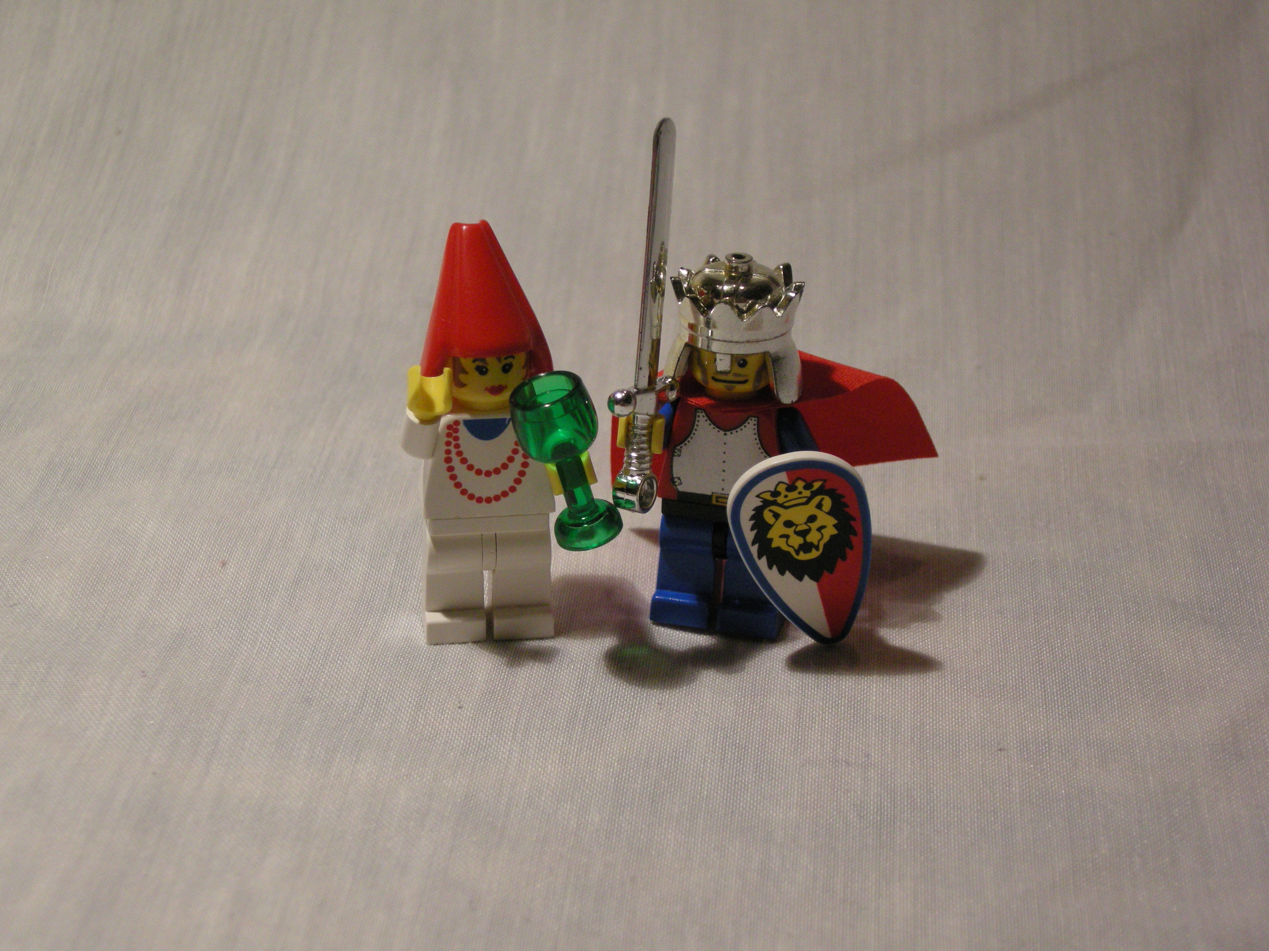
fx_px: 2786
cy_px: 480
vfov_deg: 19.4
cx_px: 634
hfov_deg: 25.7
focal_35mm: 76
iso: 283
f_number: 3.9
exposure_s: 1/65
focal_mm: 15.7
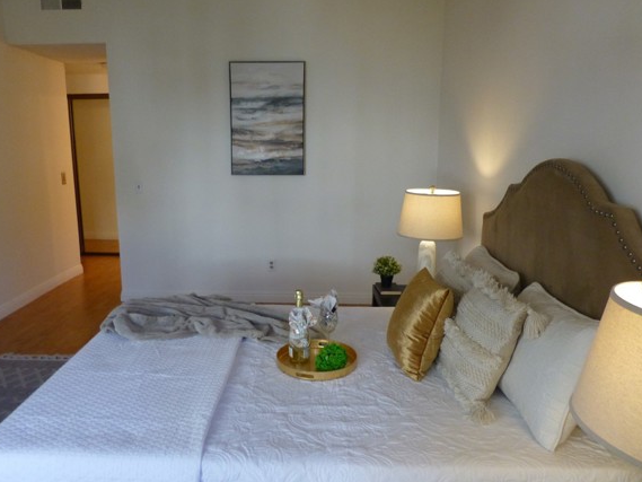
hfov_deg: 65.2
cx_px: 292
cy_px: 248
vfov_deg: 51.4
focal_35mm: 27
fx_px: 501
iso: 320
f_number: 3.3
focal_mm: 4.3
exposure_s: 1/60
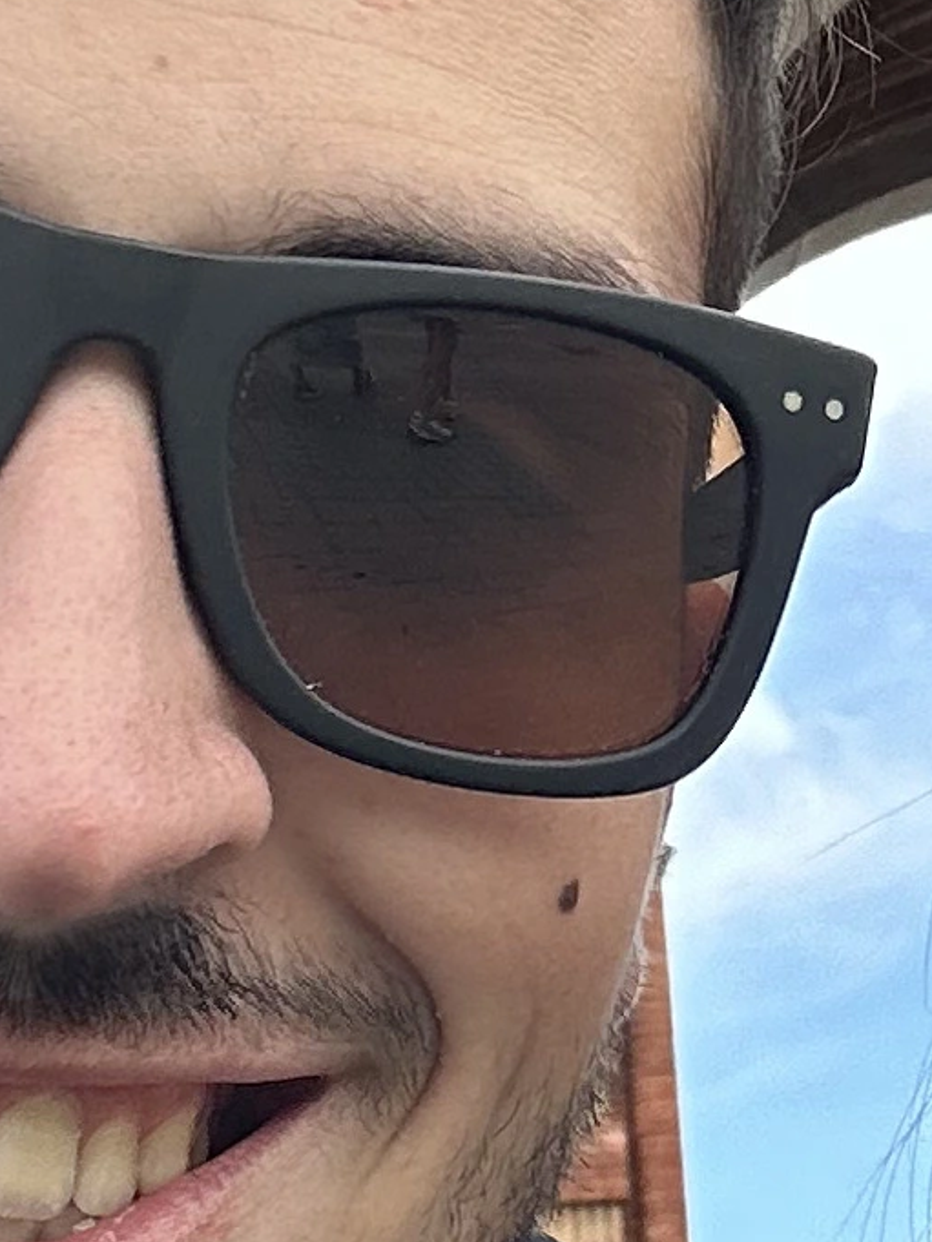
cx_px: 1014
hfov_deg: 10.8
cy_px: 483
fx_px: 4881
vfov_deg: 14.5
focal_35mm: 136
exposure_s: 1/256
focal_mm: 2.69
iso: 25
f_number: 1.9
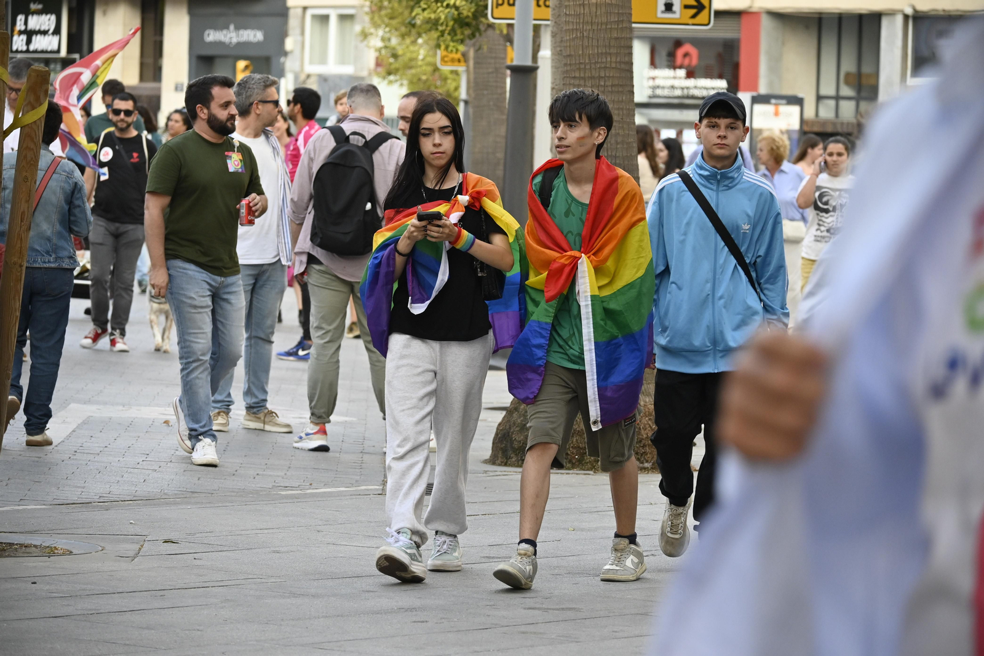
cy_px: 328
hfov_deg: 11.9
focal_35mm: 172
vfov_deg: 8.0
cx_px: 492
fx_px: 4714
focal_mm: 115
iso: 640
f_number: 5.6
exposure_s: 1/320
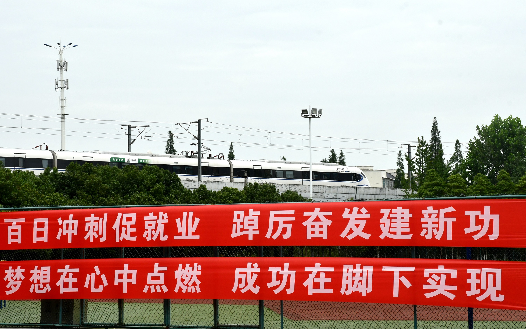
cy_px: 173
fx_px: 1605
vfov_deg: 11.7
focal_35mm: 112
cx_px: 270
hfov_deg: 18.6
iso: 640
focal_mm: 66
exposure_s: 1/800
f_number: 14
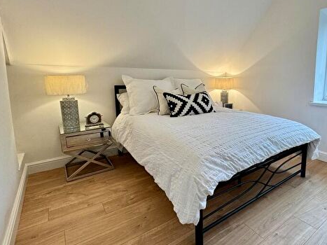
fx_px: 198
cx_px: 225
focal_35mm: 21
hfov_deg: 75.8
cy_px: 105
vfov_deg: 63.1
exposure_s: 1/100
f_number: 2.2
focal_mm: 2.22
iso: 100
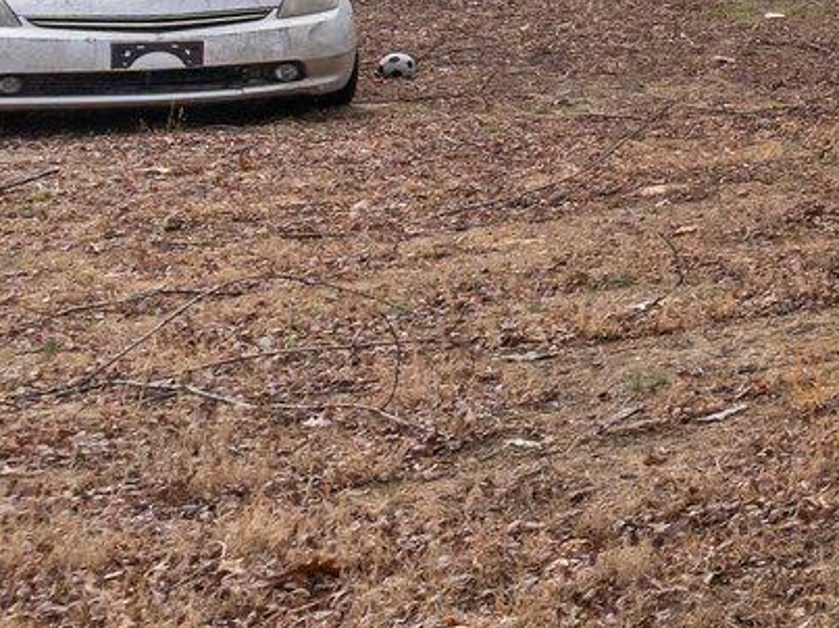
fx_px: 2011
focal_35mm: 83
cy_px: -151
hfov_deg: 14.0
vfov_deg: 16.9
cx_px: 2128
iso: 1000
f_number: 10
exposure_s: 1/2000
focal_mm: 17
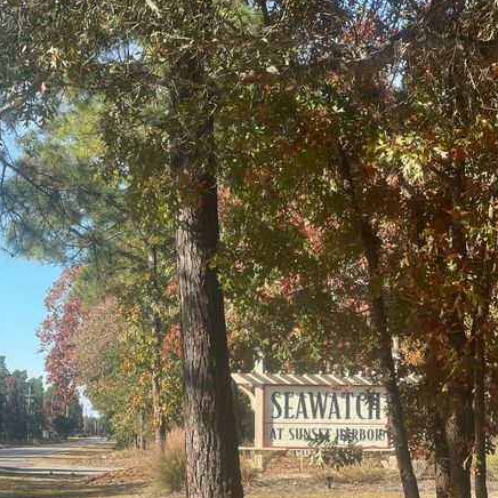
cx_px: 264
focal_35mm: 104
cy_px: 283
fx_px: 1693
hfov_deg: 16.7
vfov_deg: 16.7
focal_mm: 9
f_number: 2.8
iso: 25
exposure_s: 1/196
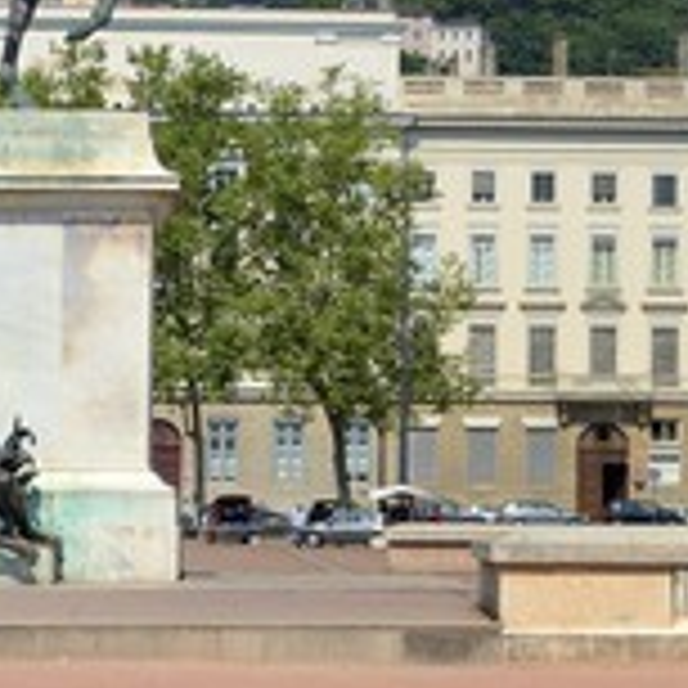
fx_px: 3665
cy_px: 184
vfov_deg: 10.7
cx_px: 504
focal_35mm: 163
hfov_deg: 10.7
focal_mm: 70
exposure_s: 1/320
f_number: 10
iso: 100
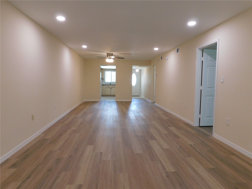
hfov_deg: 73.9
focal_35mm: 23
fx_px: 167
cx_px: 126
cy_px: 94
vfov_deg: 58.9
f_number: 3
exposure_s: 1/30
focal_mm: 4
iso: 160
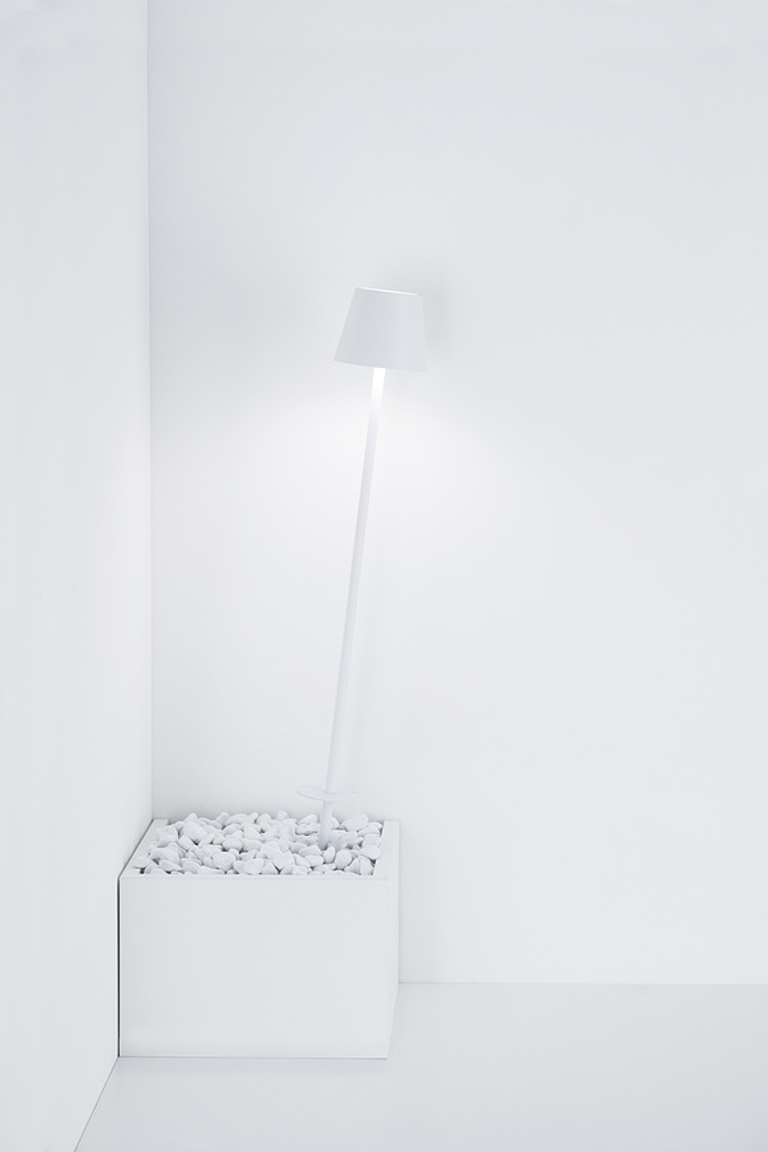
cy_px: 576
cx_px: 384
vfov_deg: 24.5
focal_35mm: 83
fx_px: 2656
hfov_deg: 16.5
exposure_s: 1/40
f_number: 5.6
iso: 640
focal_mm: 55
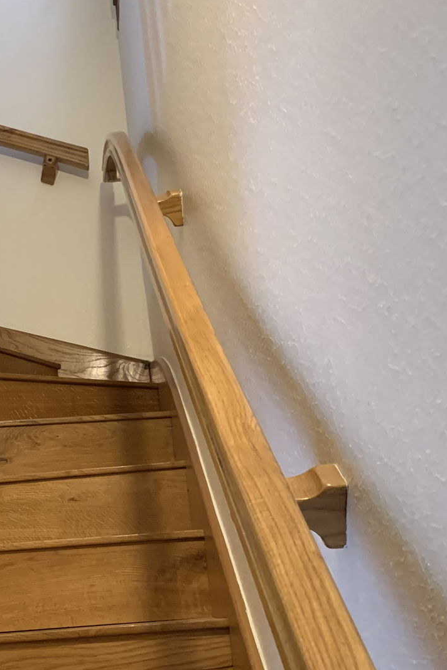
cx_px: -4
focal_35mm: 54
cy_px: 411
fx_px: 1006
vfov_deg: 36.7
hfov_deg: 23.9
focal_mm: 4.25
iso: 400
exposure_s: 1/60
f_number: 1.8
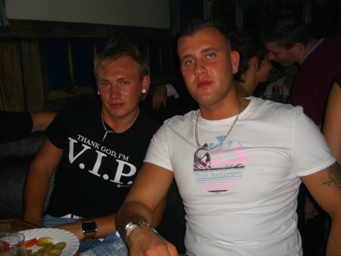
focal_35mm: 38
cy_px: 128
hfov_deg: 49.0
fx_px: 374
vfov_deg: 37.7
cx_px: 170
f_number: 2.8
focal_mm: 7.9
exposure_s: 1/60
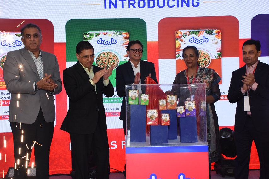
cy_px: 90
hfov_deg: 38.9
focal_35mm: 51
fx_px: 381
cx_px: 134
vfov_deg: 26.5
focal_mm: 34
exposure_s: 1/125
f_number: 6.3
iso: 1250
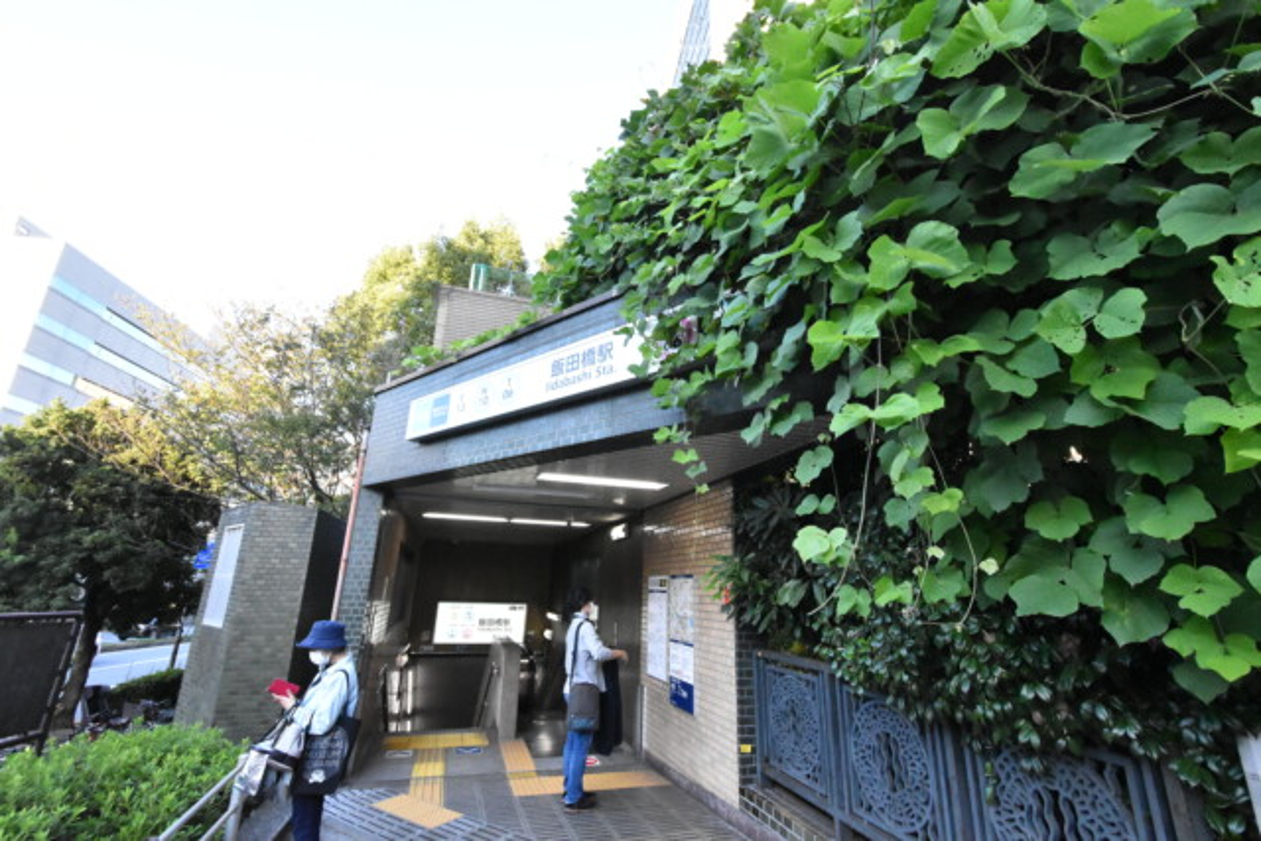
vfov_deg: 77.4
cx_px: 630
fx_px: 526
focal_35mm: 15
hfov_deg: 100.4
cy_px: 420
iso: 6400
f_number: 11
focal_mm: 10
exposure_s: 1/320
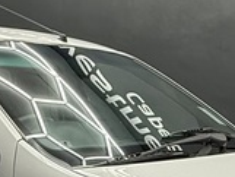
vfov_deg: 15.8
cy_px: 228
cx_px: 111
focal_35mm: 89
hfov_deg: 22.0
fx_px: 605
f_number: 2.2
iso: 160
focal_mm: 2.22
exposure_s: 1/100
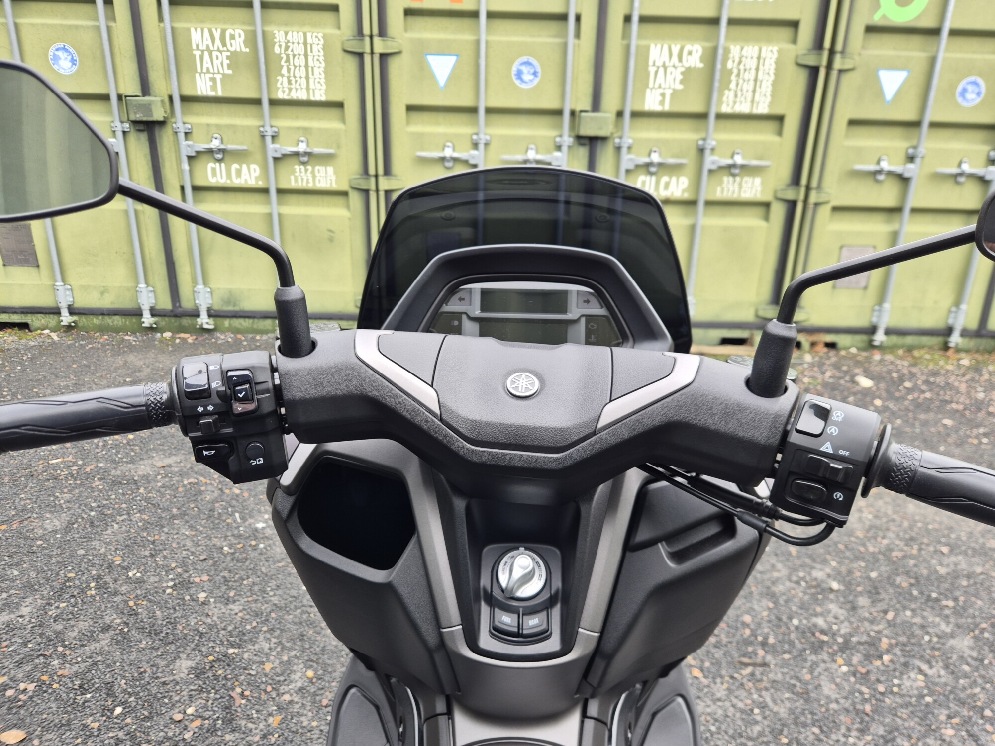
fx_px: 661
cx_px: 498
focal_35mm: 23
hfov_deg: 73.9
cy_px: 373
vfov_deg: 58.9
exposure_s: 1/180
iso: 64
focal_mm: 5.4
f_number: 1.8
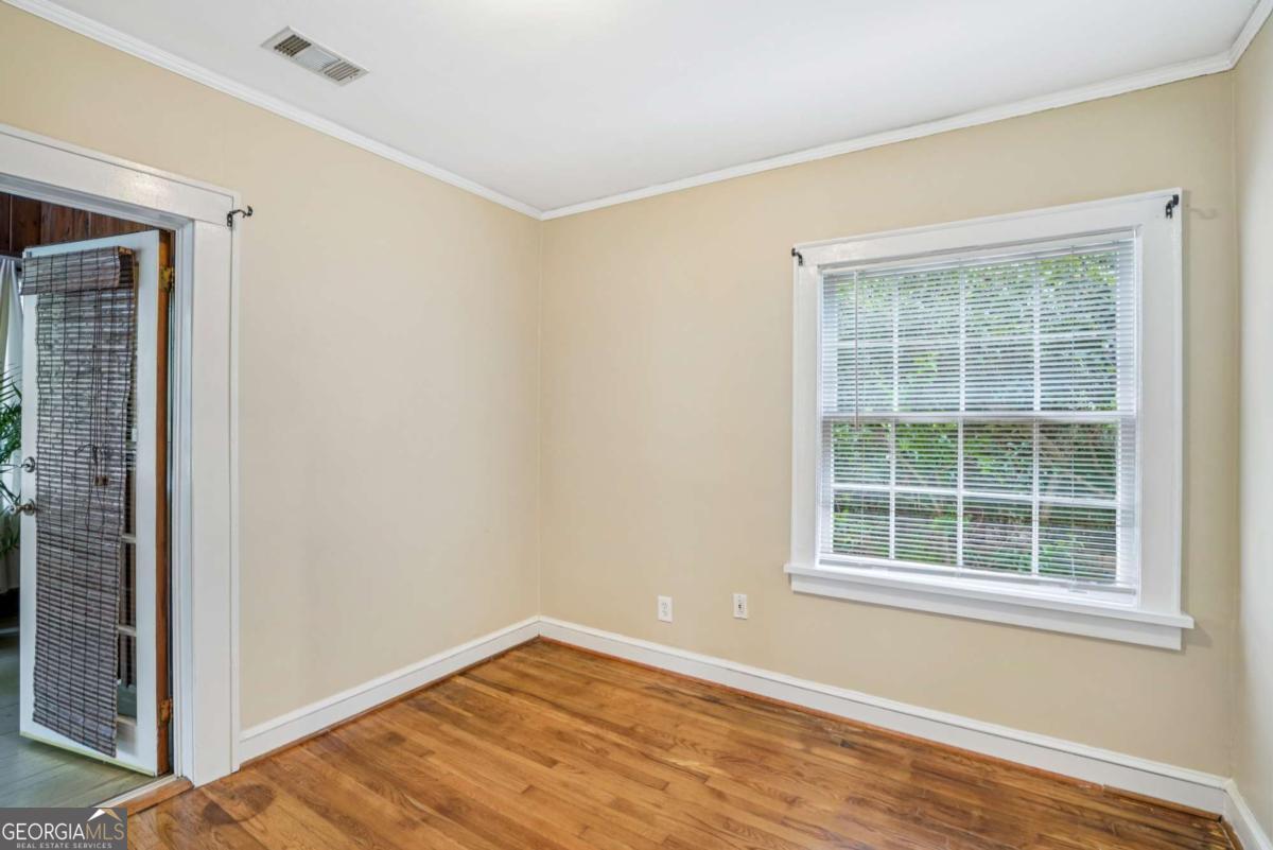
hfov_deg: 96.7
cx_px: 636
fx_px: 566
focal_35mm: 16
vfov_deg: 73.8
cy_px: 425
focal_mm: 16
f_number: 8
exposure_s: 1/3
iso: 400
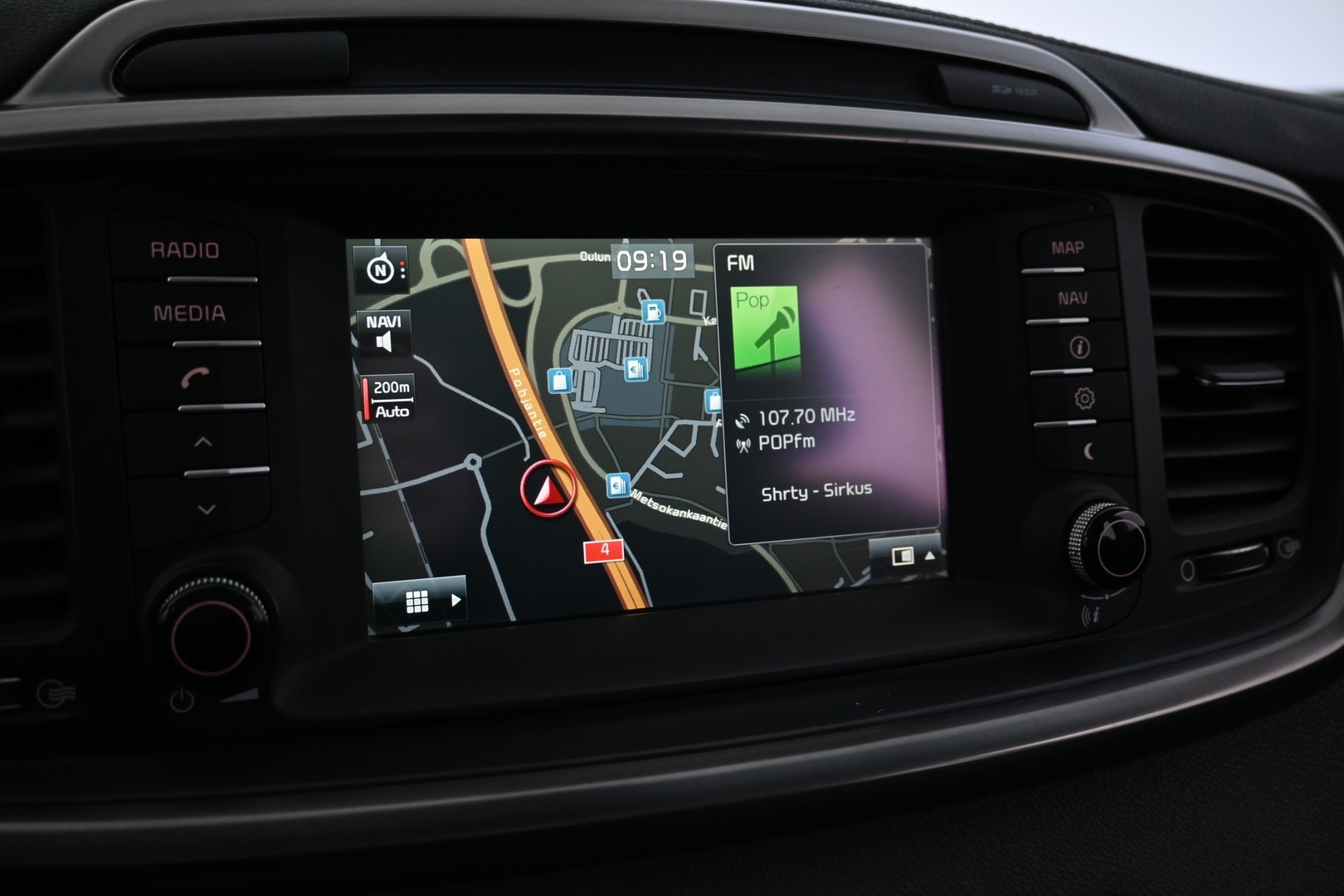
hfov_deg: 59.5
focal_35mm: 32
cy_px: 448
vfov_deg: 41.7
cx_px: 672
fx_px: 1176
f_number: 4
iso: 1250
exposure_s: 1/30
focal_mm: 21
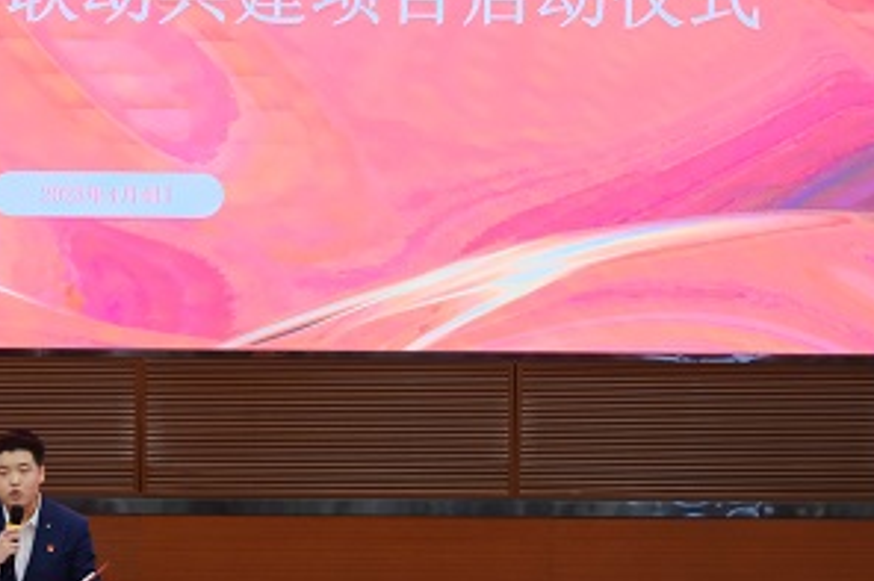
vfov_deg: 14.0
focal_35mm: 97
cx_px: 89
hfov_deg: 20.6
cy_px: 147
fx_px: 2354
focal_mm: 27.5
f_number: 4
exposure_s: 1/250
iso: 6400
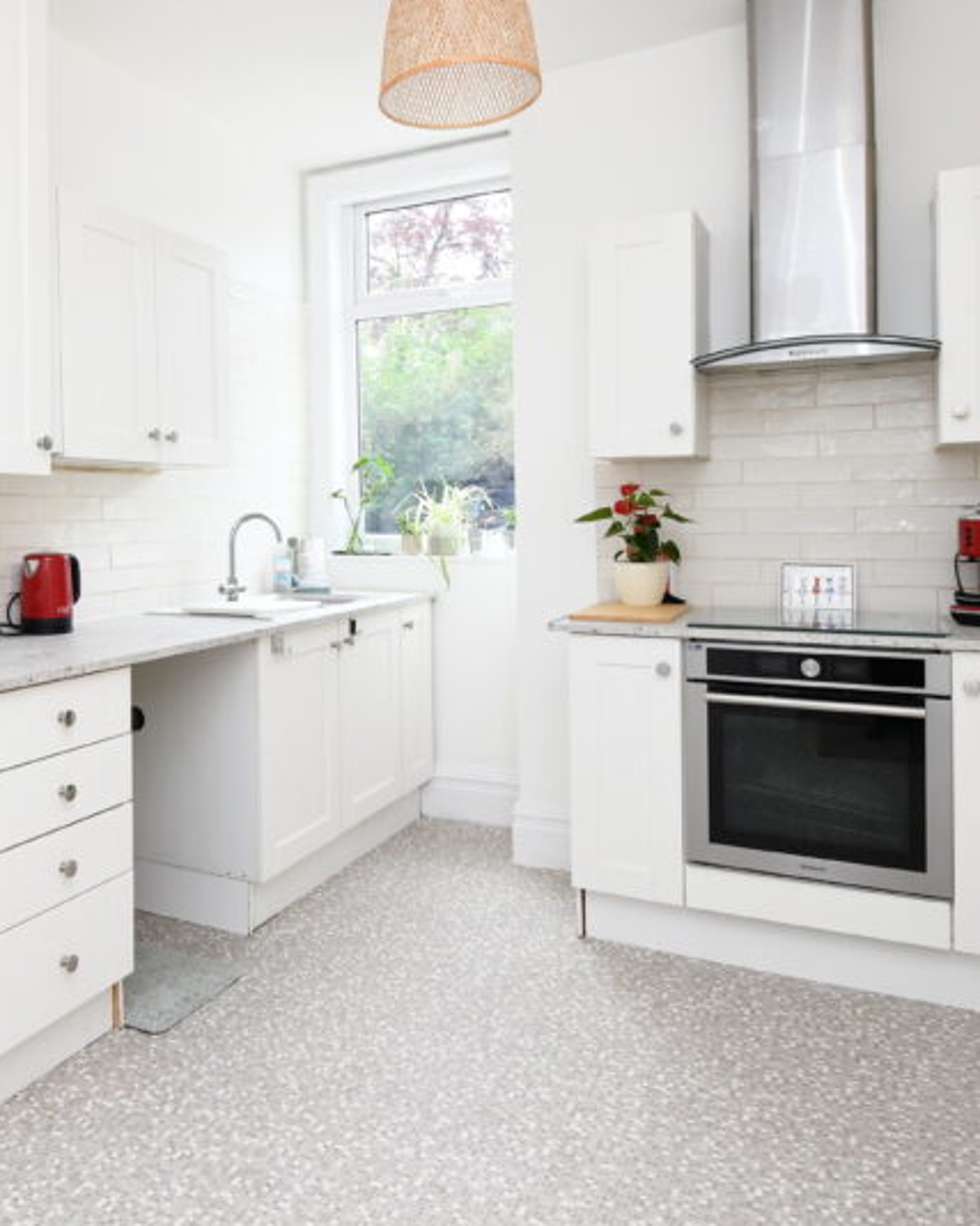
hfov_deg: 51.6
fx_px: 979
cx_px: 285
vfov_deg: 63.7
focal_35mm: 27
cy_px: 510
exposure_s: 1/125
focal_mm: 10
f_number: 5.6
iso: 560
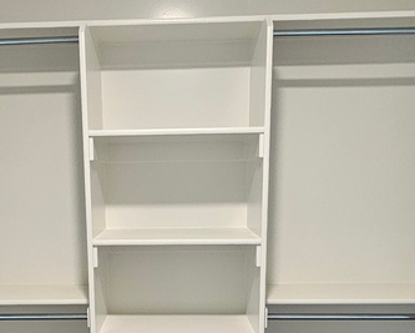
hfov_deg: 46.2
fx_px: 479
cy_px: 276
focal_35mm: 39
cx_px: 142
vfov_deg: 36.7
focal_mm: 2.2
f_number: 2.2
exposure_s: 1/60
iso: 250
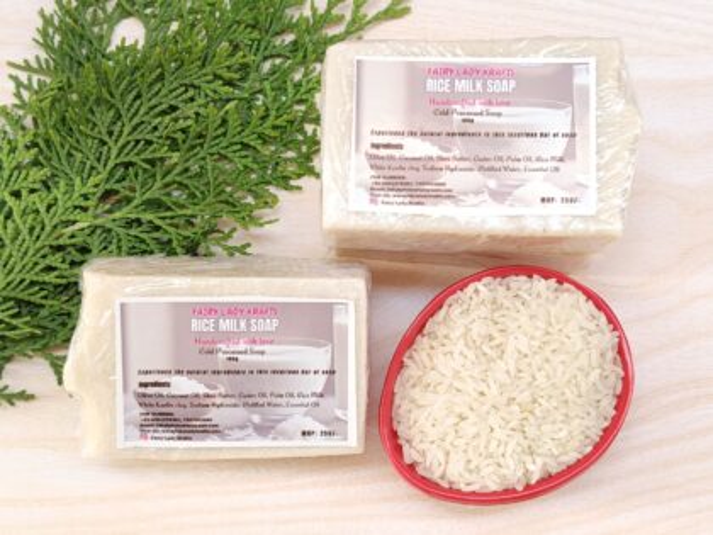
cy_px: 268
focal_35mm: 47
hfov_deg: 40.4
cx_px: 356
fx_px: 968
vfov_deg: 30.9
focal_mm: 4.84
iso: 100
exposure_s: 1/50
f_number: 1.8
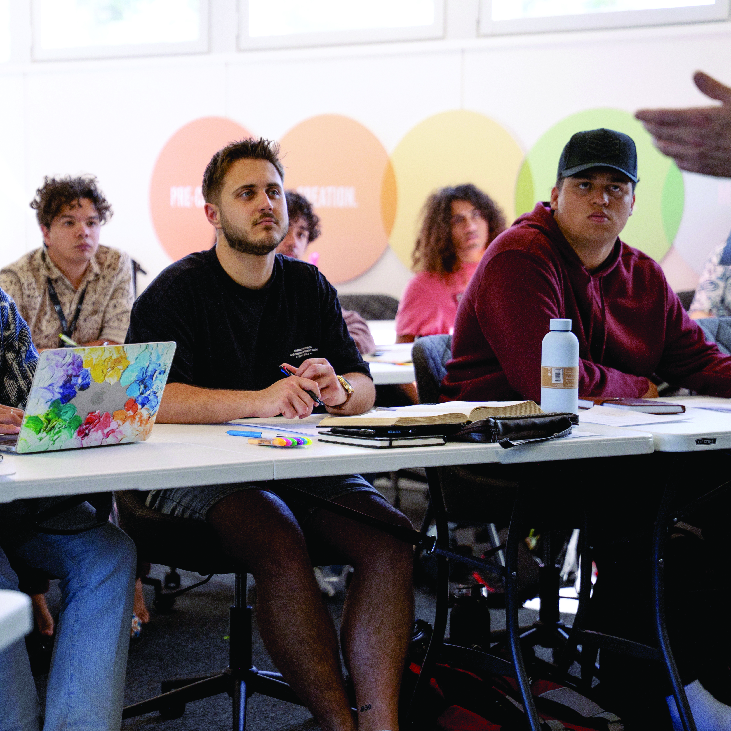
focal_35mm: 90
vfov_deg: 19.3
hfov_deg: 19.2
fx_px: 2150
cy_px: 366
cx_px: 220
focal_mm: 70
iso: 400
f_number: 2.8
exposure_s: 1/500
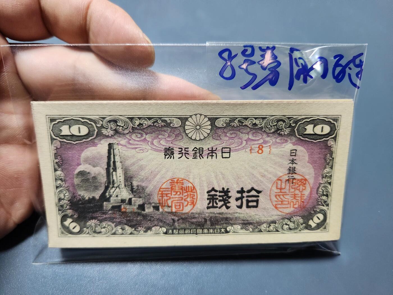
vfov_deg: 58.9
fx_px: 261
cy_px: 148
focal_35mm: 23
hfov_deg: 73.9
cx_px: 196
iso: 800
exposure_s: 1/50.3
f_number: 1.8
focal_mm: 5.4
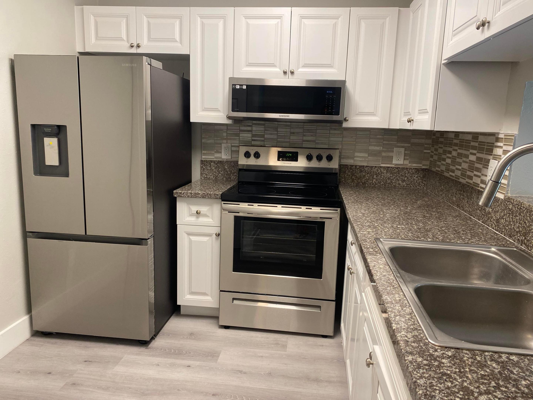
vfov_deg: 53.1
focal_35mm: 26
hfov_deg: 67.3
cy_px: 200
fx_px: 400
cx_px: 266
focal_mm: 4.25
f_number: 1.8
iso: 80
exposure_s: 1/60
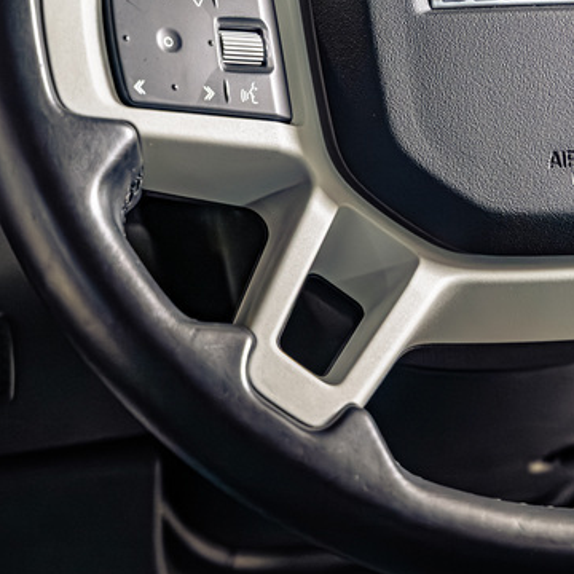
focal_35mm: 181
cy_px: 91
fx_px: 3396
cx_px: 570
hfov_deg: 9.6
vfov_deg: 9.6
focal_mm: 75
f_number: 3.5
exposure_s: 1/200
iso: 1600
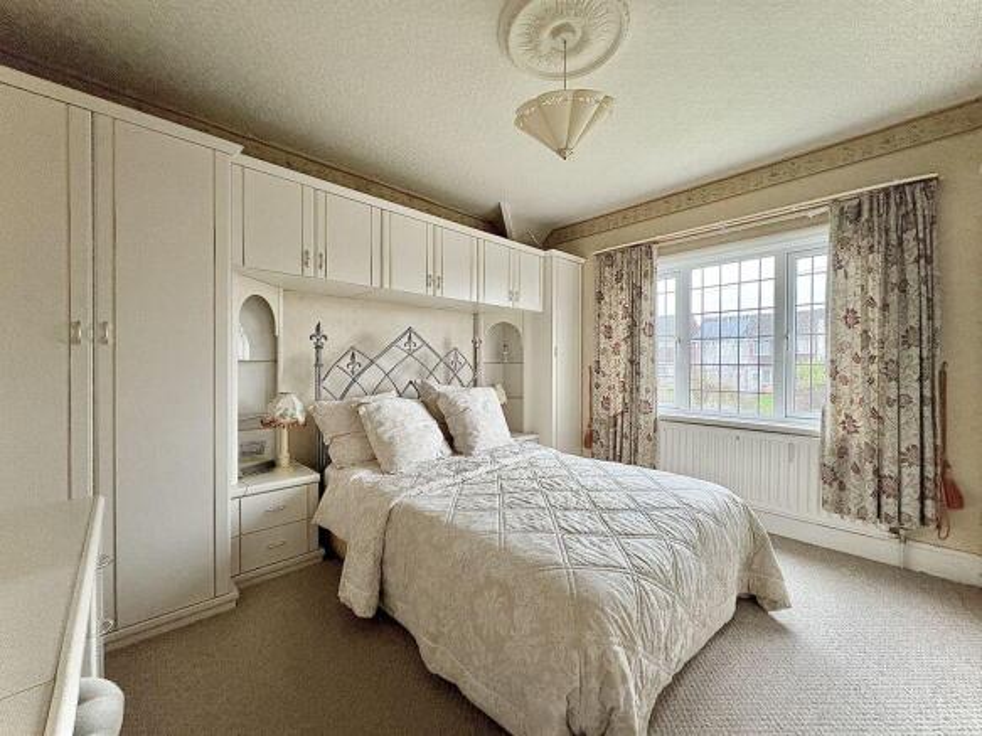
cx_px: 491
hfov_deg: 102.1
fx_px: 397
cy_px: 368
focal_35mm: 14
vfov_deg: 85.7
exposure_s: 1/60
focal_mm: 2.22
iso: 500
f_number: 2.2
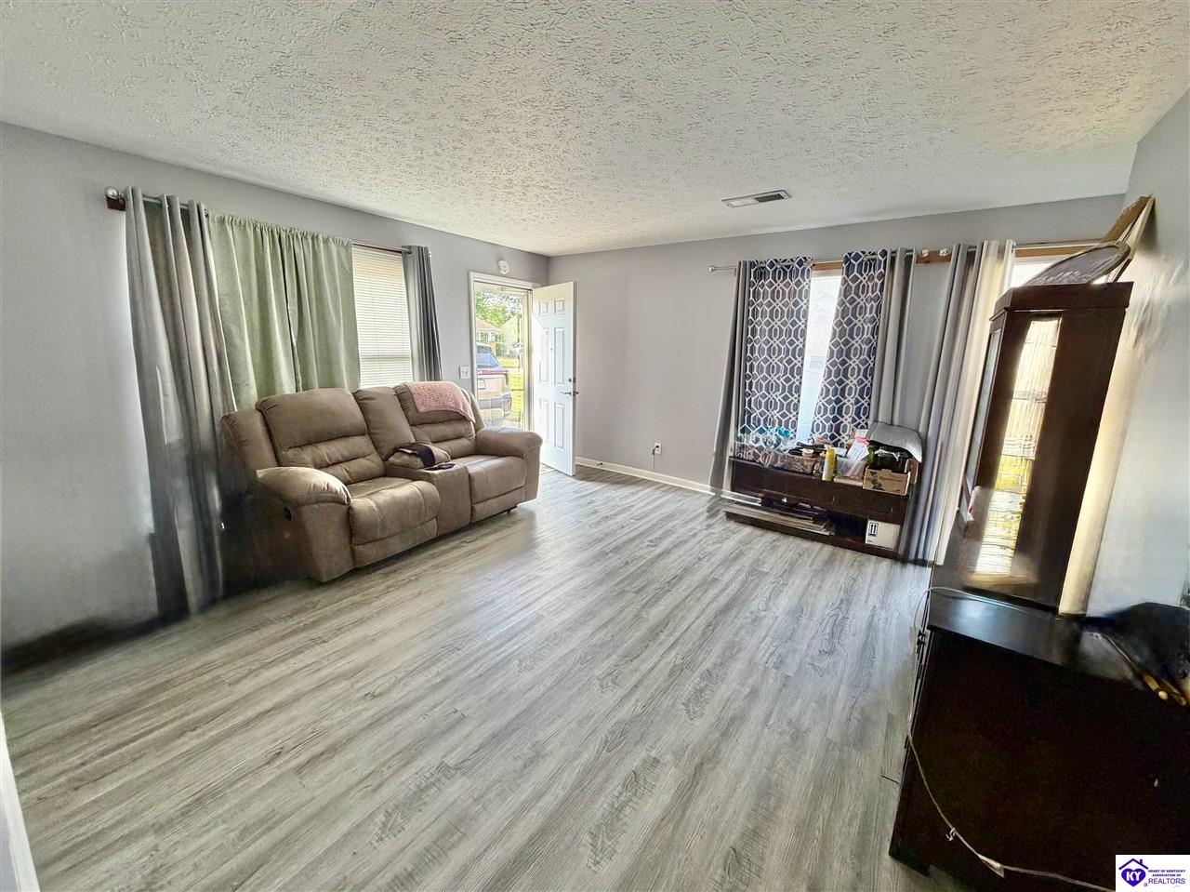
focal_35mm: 14
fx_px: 481
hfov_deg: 102.1
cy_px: 446
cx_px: 595
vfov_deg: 85.6
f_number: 2.2
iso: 250
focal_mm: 2.22
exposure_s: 1/121
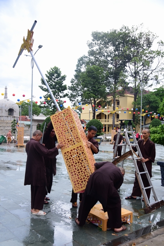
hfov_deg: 38.9
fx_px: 232
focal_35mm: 34
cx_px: 82
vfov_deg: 55.8
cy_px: 123
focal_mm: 34
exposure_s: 1/60
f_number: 5.6
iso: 800
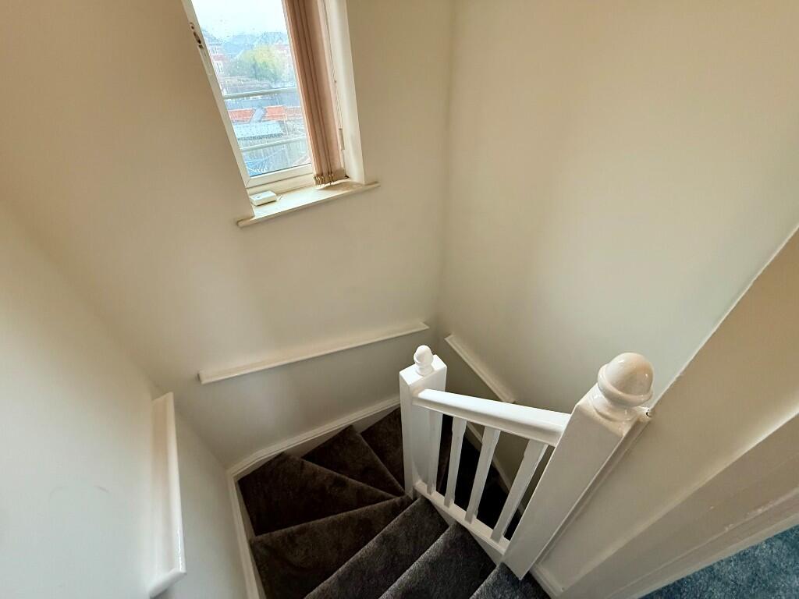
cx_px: 400
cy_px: 300
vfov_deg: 85.7
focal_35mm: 14
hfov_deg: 102.1
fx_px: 323
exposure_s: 1/50
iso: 500
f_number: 2.2
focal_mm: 2.22
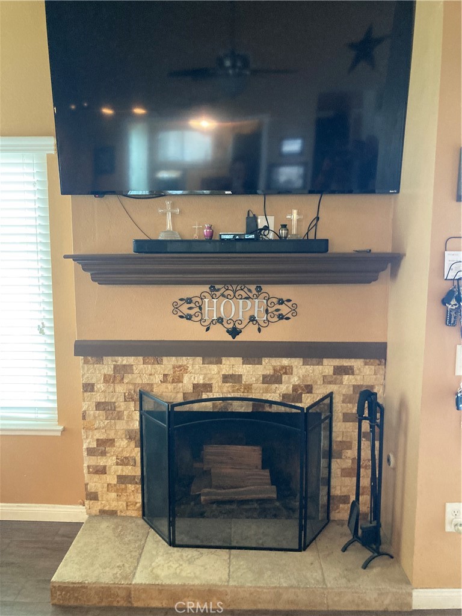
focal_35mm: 28
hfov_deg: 49.7
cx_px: 231
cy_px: 308
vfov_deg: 63.4
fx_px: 498
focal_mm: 3.99
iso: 400
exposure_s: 1/30
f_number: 1.8
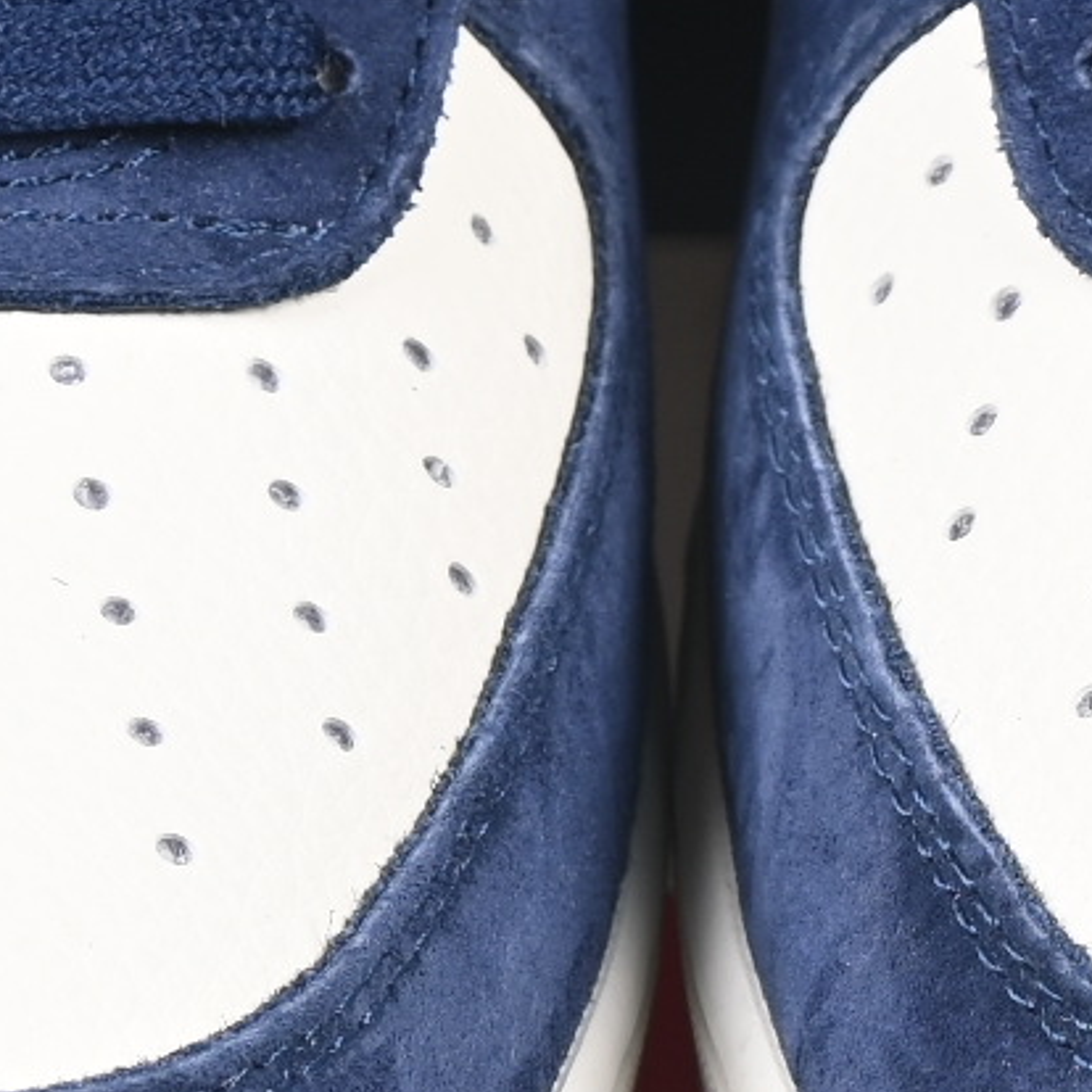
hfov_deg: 4.1
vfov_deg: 4.1
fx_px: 15311
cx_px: 683
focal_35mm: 429
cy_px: 327
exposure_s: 1/60
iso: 160
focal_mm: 50
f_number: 6.3
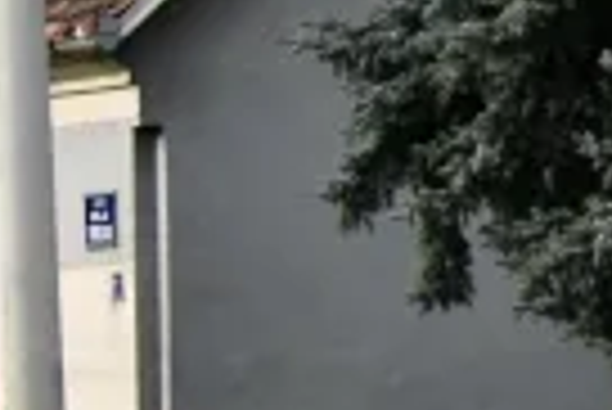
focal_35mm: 1173
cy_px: 502
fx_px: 19962
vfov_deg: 1.2
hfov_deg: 1.7
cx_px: -1071
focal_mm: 140
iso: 2500
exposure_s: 1/4000
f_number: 8
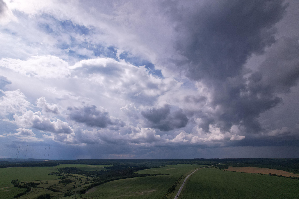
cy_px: 100
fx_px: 183
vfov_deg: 57.2
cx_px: 150
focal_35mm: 22
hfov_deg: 78.6
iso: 200
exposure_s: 1/320
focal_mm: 8.38
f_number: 2.8
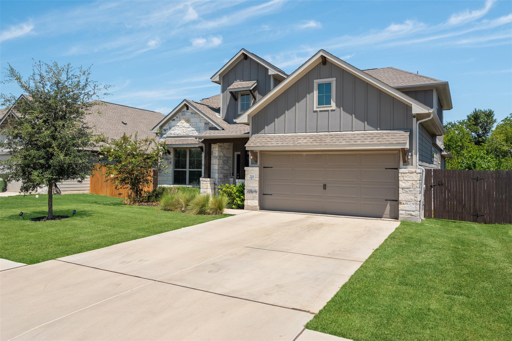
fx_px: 370
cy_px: 170
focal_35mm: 26
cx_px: 256
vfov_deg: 49.5
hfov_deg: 69.4
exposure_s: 1/80
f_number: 11
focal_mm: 26
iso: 100
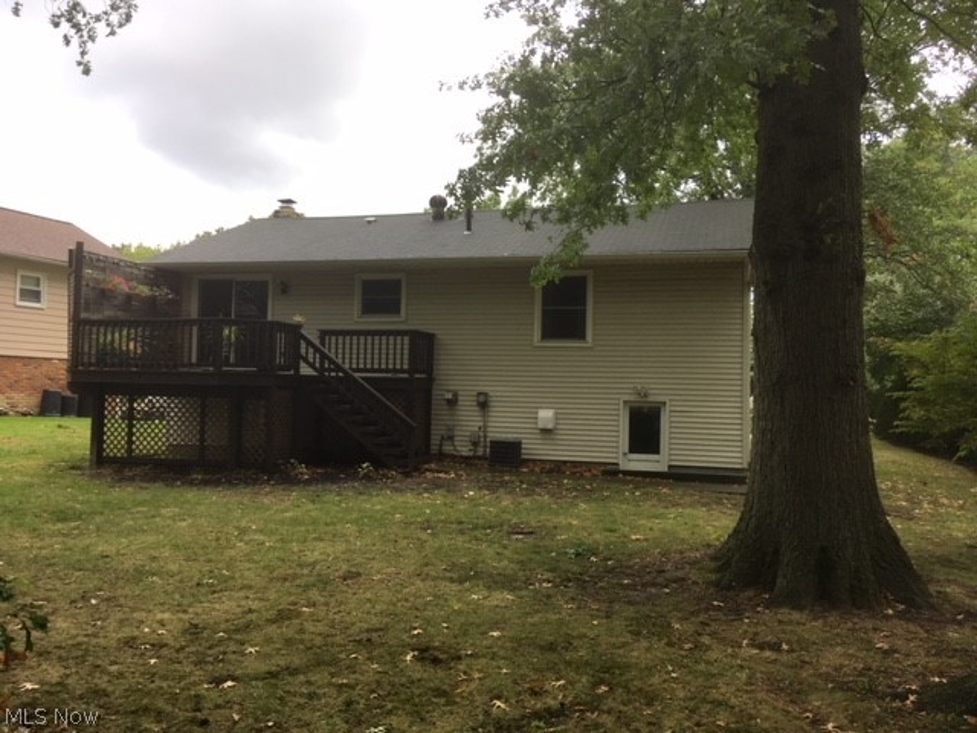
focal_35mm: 29
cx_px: 488
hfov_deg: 61.7
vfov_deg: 48.2
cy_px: 366
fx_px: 818
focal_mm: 4.15
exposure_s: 1/120
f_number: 2.2
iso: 40
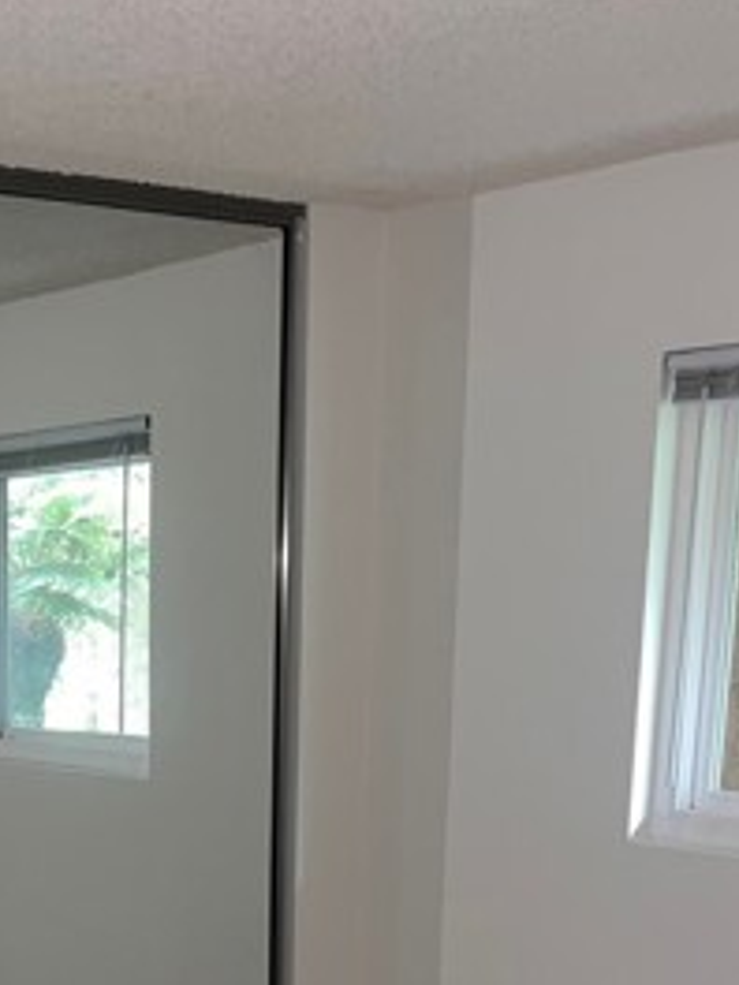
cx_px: 45
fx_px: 1793
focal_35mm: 63
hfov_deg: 22.6
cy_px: 996
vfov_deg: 28.7
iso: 80
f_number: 1.5
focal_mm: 5.7
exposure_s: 1/10
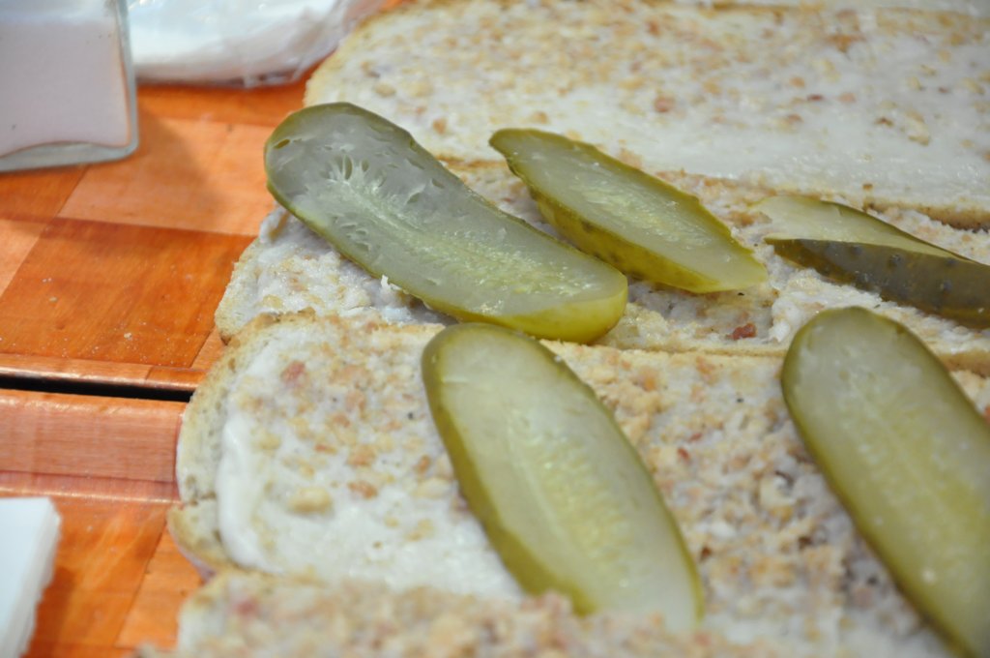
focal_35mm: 158
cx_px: 495
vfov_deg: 8.7
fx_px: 4326
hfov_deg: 13.1
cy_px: 329
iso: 2000
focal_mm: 105
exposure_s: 1/40
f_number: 5.6
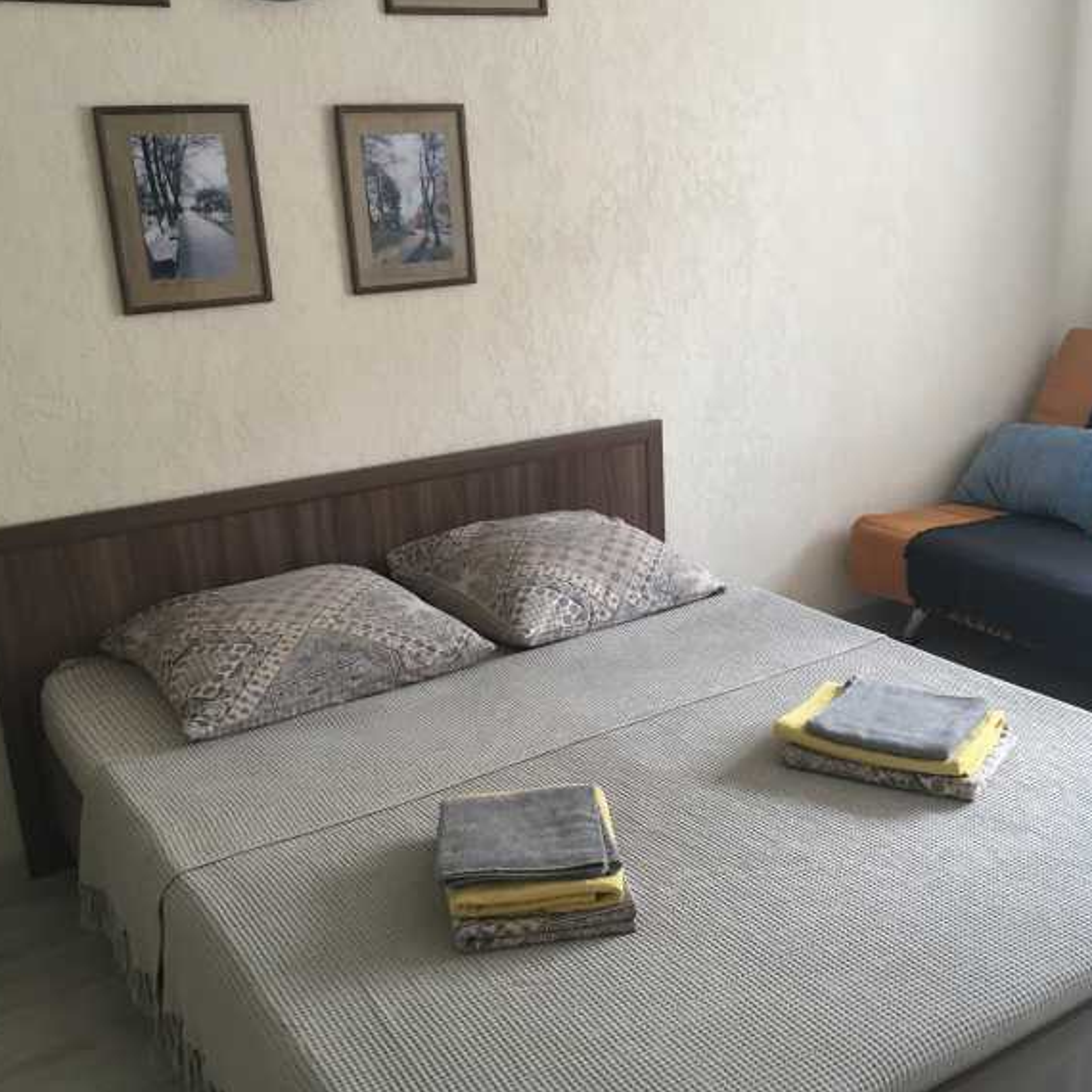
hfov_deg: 45.8
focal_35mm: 36
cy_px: 536
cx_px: 648
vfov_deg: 46.0
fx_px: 1285
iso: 50
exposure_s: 1/33
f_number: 2.2
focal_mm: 4.15
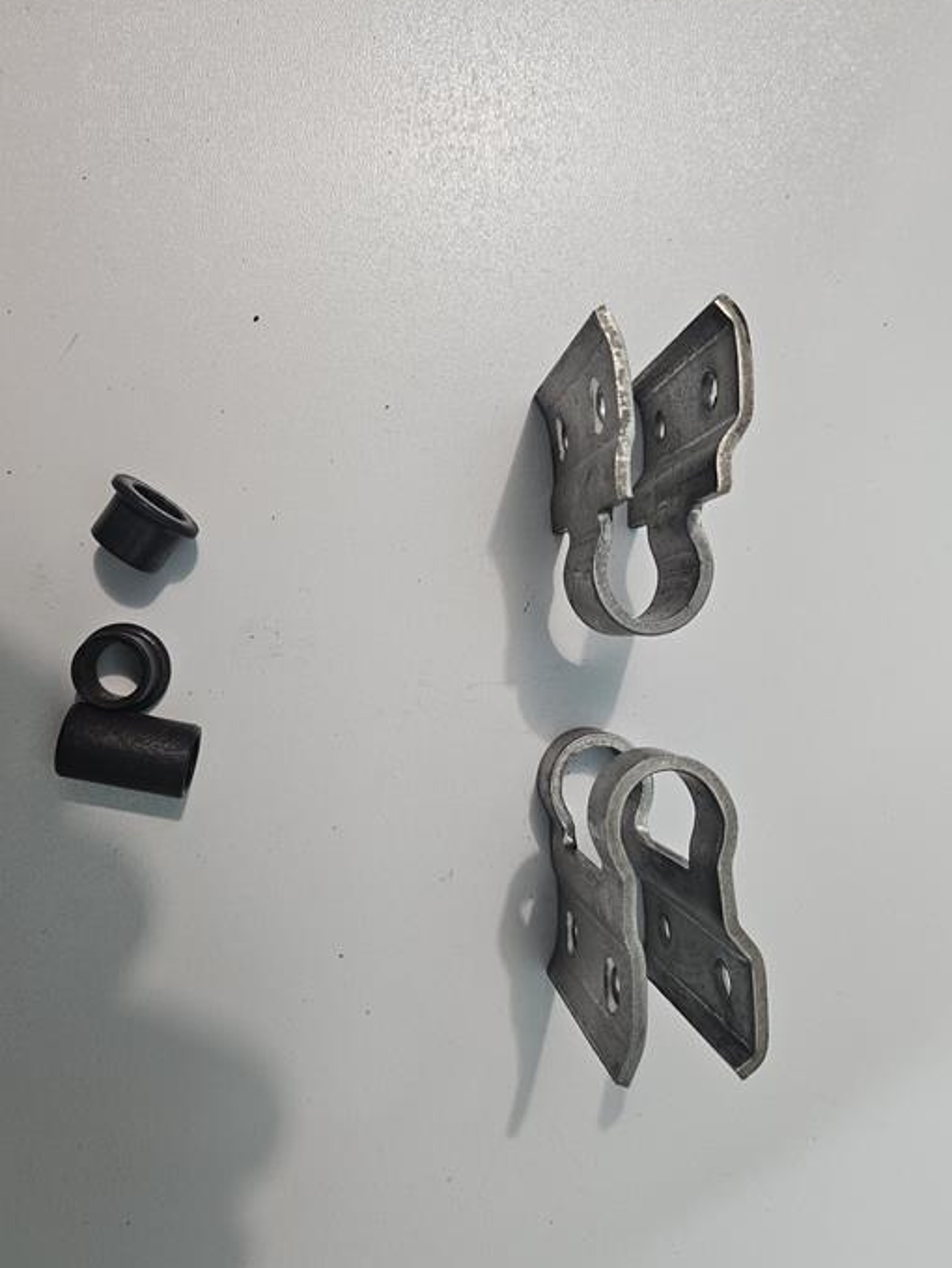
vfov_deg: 67.2
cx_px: 448
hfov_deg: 53.1
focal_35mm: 26
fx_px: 952
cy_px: 659
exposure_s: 1/100
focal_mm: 5.4
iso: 320
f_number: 1.8
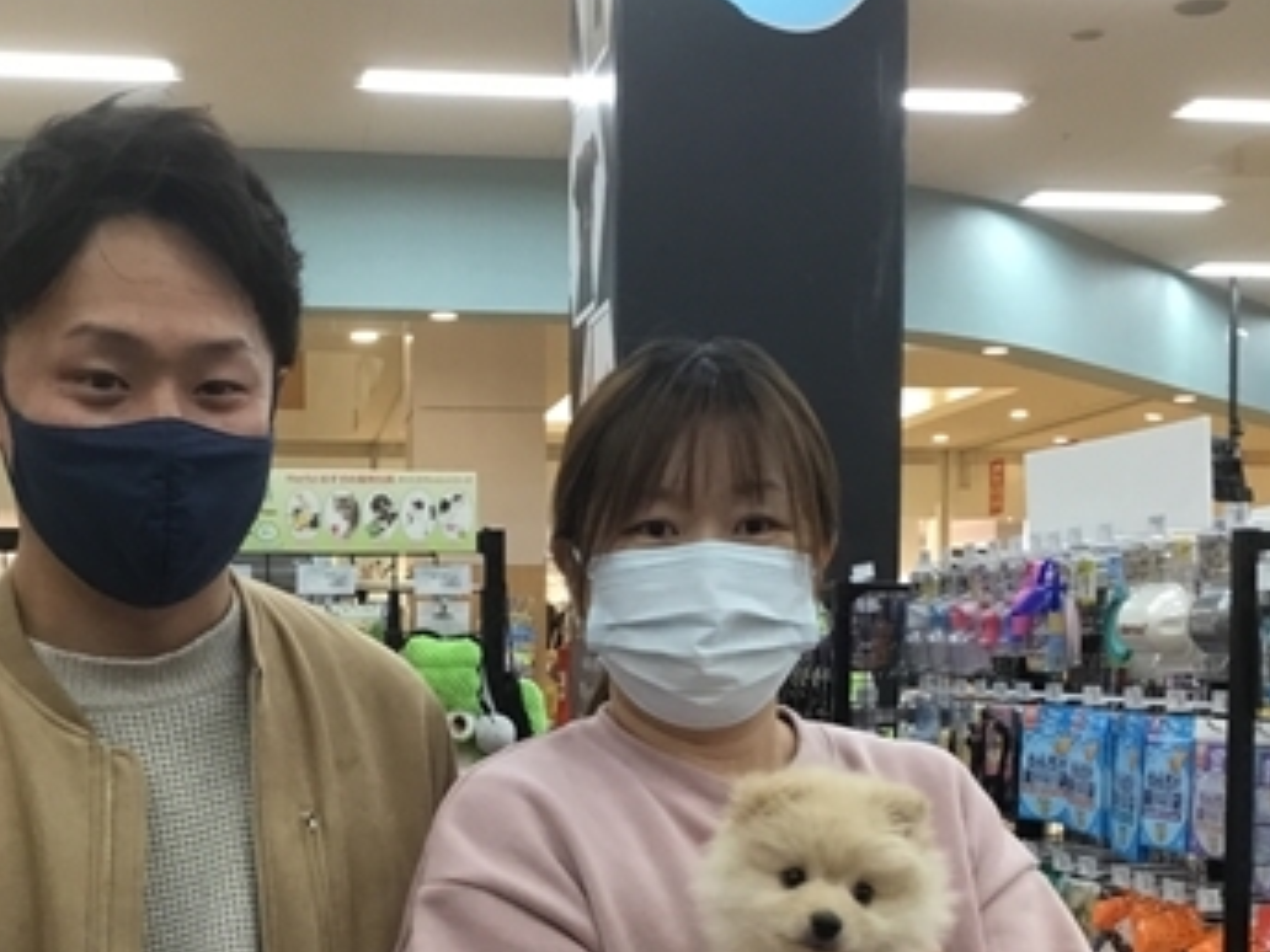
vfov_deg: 26.5
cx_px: 569
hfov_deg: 35.5
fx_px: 1981
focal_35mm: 54
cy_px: 756
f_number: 2.4
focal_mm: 3.3
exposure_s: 1/33
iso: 50
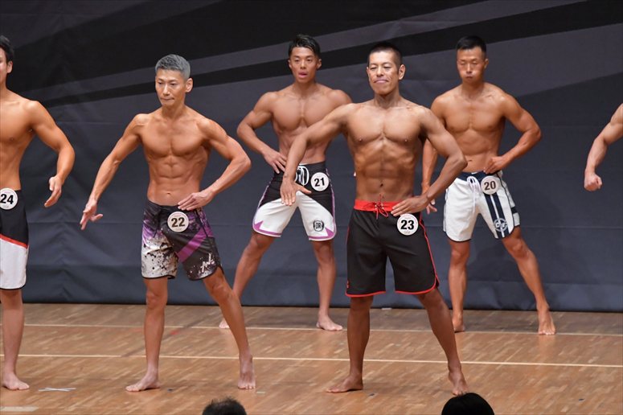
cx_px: 312
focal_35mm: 285
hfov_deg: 7.2
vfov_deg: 4.8
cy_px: 208
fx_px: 4930
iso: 6400
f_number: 5.6
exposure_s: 1/400
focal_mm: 190
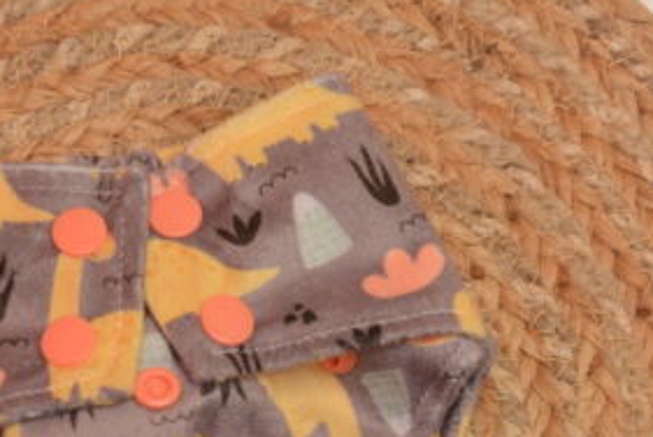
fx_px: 2905
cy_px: 460
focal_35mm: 160
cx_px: 193
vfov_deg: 8.5
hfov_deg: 12.8
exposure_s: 1/50
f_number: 7.1
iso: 100
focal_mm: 50
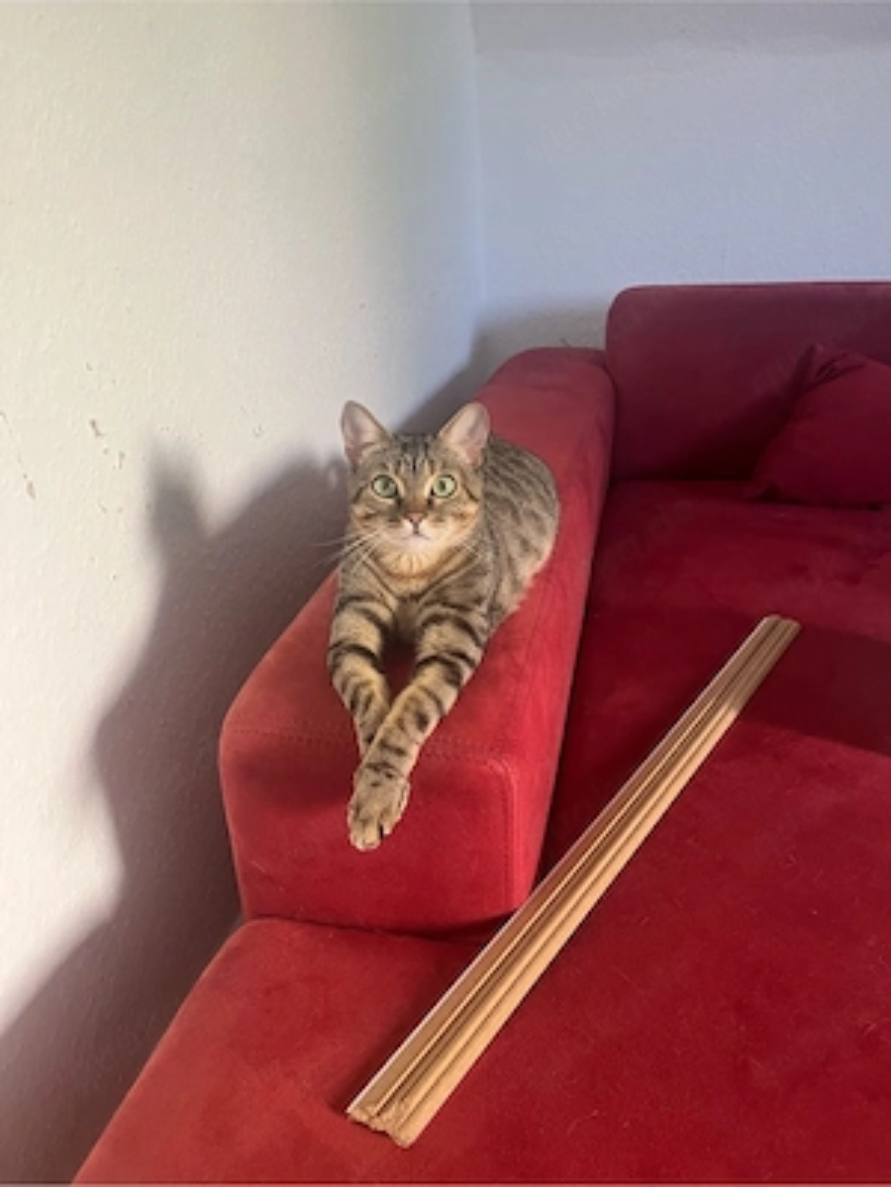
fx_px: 892
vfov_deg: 67.3
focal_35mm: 26
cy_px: 594
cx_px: 446
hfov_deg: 53.1
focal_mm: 5.1
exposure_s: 1/92
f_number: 1.6
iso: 125
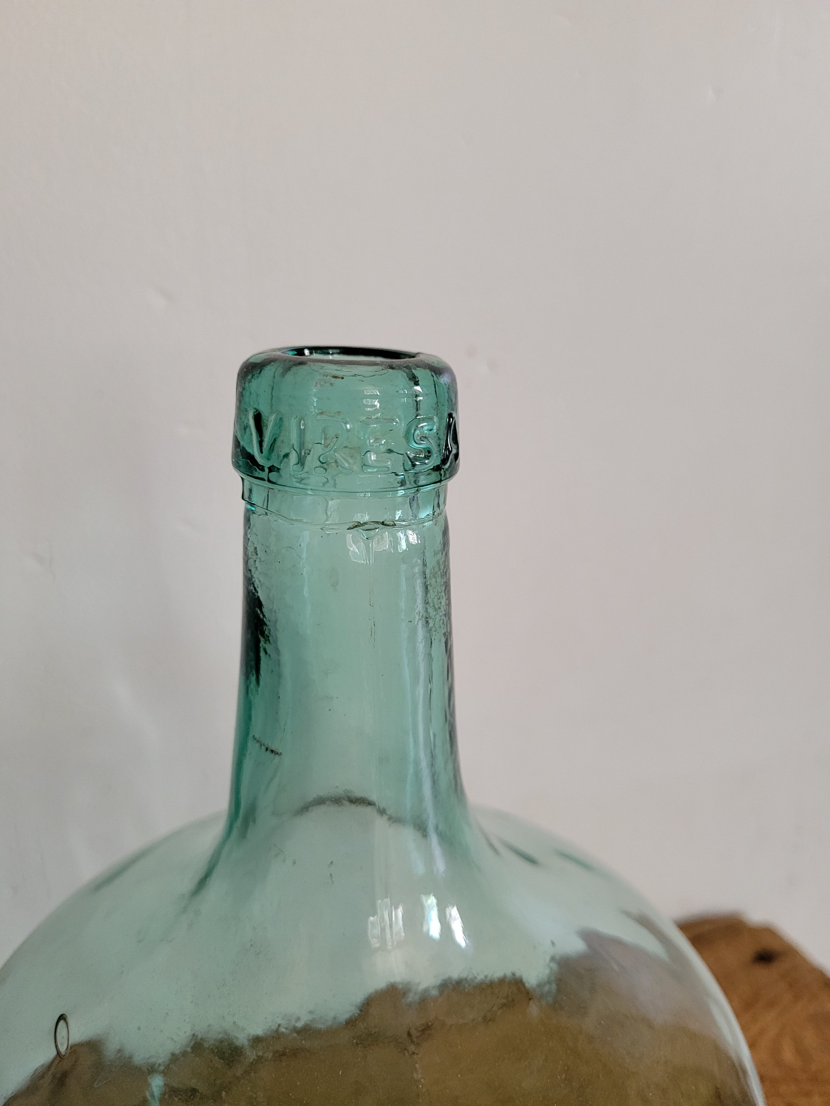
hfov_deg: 53.1
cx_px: 415
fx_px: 831
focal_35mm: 26
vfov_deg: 67.3
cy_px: 553
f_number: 1.8
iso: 320
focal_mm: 5.4
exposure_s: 1/100
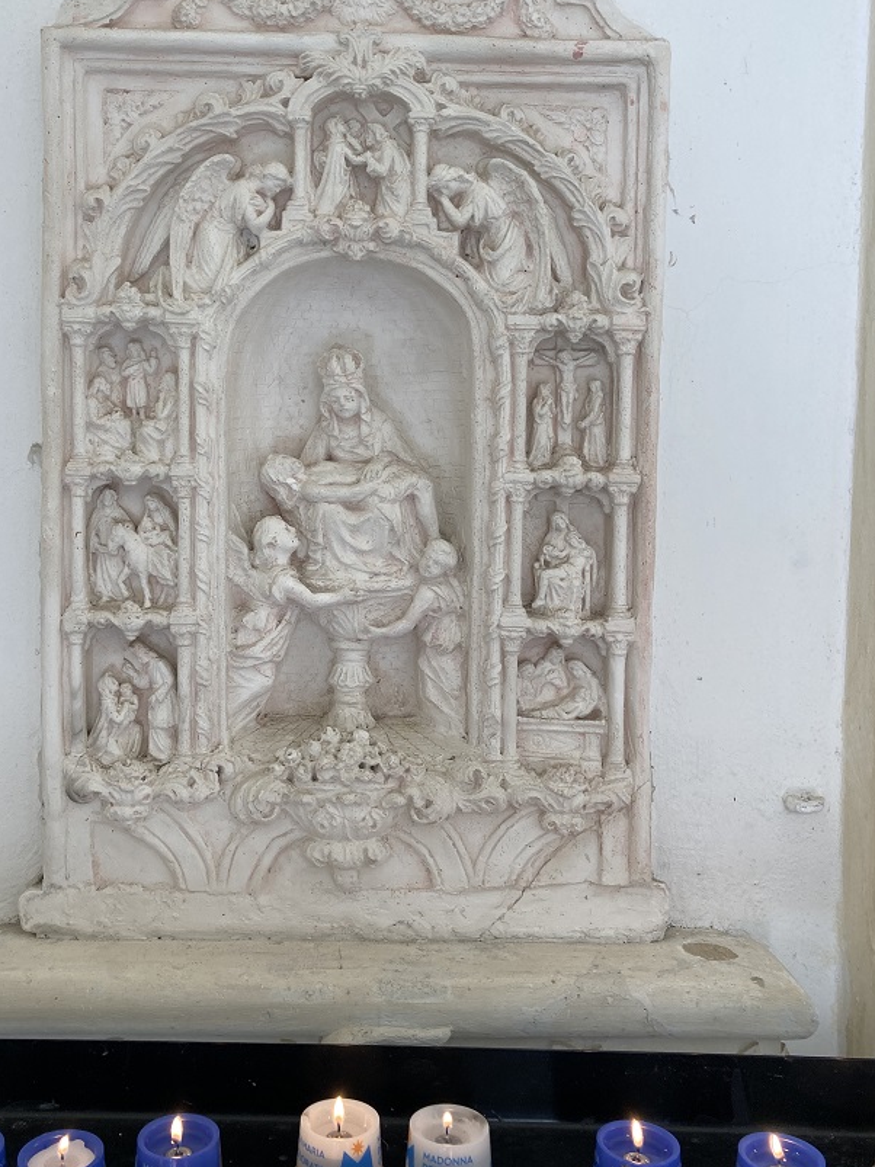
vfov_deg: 53.9
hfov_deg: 41.6
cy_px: 541
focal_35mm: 34
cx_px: 363
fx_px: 1146
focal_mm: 3.99
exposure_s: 1/121
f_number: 1.8
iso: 40
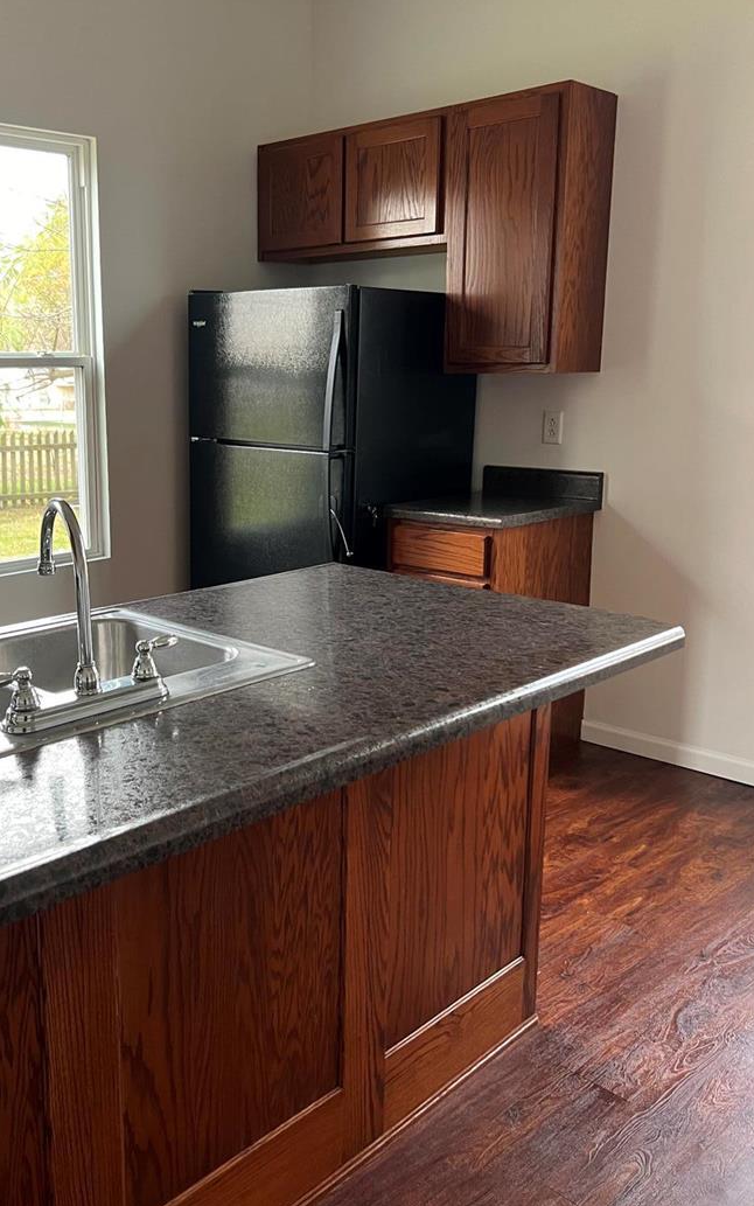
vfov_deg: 59.6
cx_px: 263
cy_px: 565
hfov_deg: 39.1
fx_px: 1052
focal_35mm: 32
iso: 125
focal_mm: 5.7
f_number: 1.5
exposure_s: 1/60
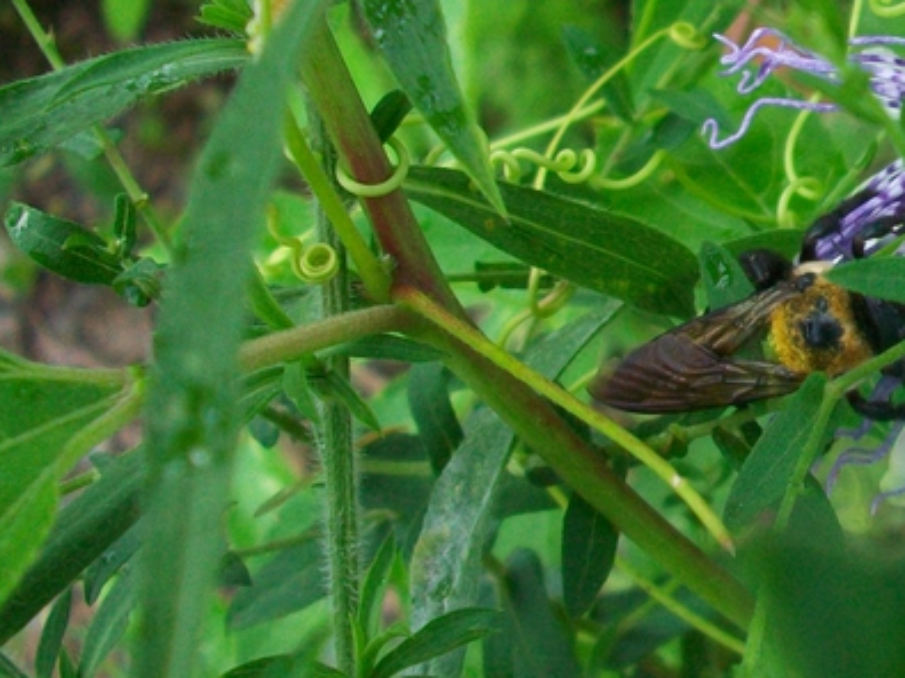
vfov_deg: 17.8
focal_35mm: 83
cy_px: 387
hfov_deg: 21.7
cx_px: 1102
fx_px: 2169
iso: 86
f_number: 2.8
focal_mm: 5.7
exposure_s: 1/60
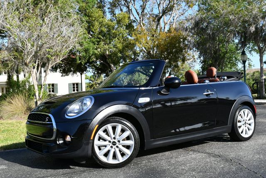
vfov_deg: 30.6
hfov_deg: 44.5
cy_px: 89
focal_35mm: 44
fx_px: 325
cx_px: 133
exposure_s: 1/250
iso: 160
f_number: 8
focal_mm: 22
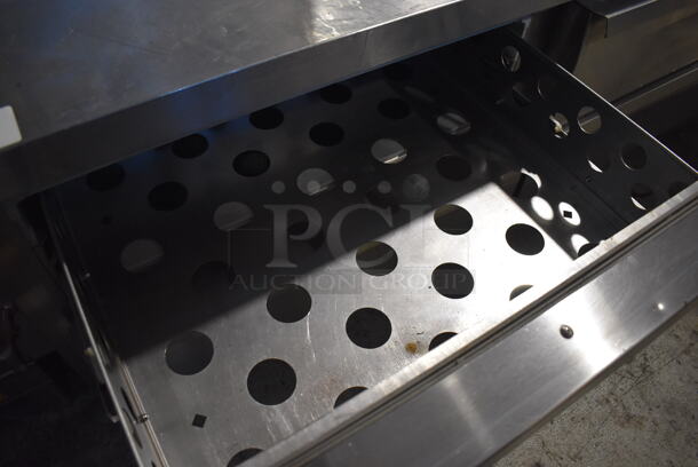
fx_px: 524
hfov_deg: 67.3
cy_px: 234
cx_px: 349
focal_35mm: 27
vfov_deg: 48.0
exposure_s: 1/125
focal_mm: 18
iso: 1800
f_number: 3.5
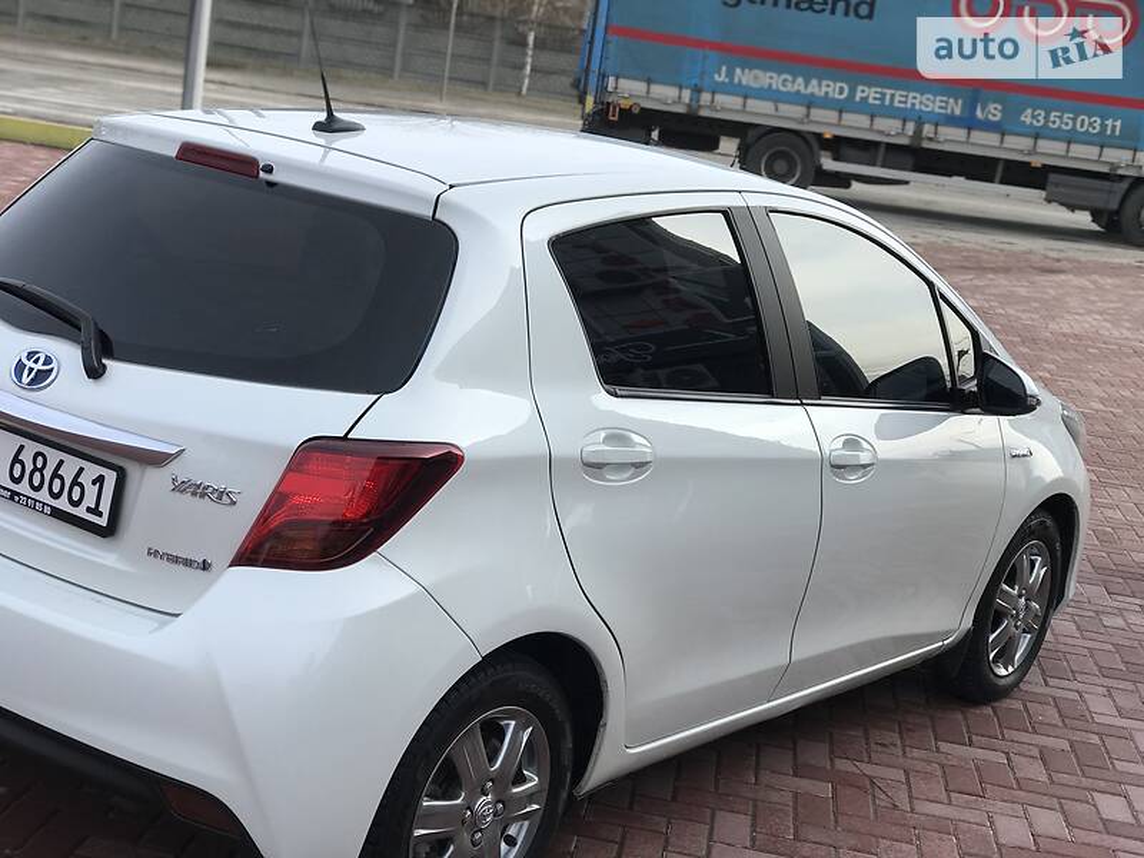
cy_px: 429
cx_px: 572
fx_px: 1884
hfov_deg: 33.8
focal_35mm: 57
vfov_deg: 25.7
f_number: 2.8
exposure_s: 1/424
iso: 20
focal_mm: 6.6
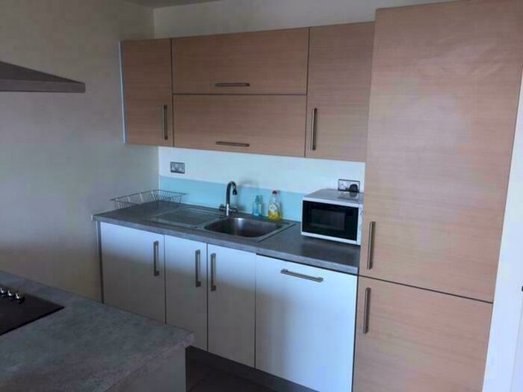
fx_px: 438
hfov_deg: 61.7
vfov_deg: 48.2
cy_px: 196
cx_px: 262
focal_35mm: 29
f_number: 2.2
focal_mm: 4.15
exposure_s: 1/33
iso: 50
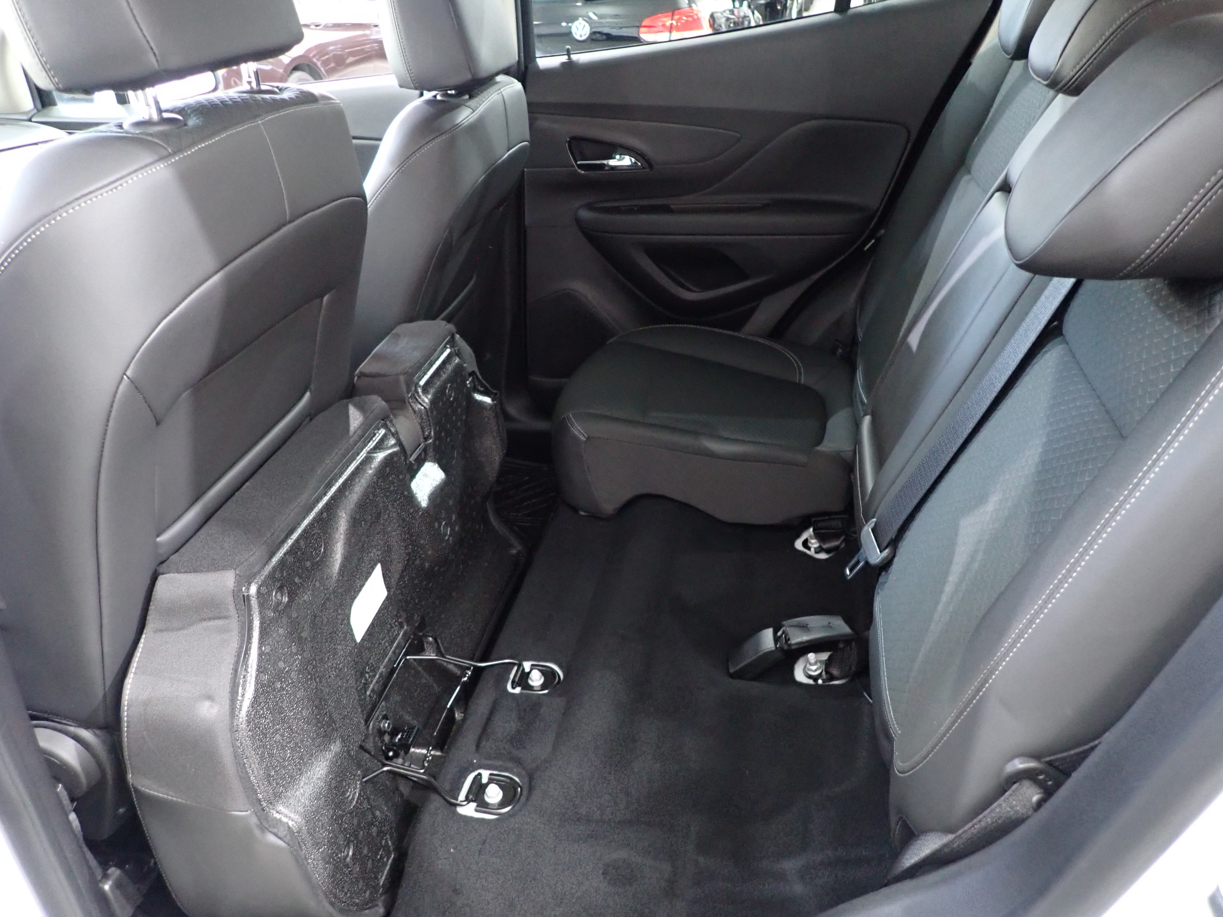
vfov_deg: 54.9
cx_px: 612
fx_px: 883
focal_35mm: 25
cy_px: 458
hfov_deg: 69.4
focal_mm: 4.5
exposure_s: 1/13
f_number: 2
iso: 800
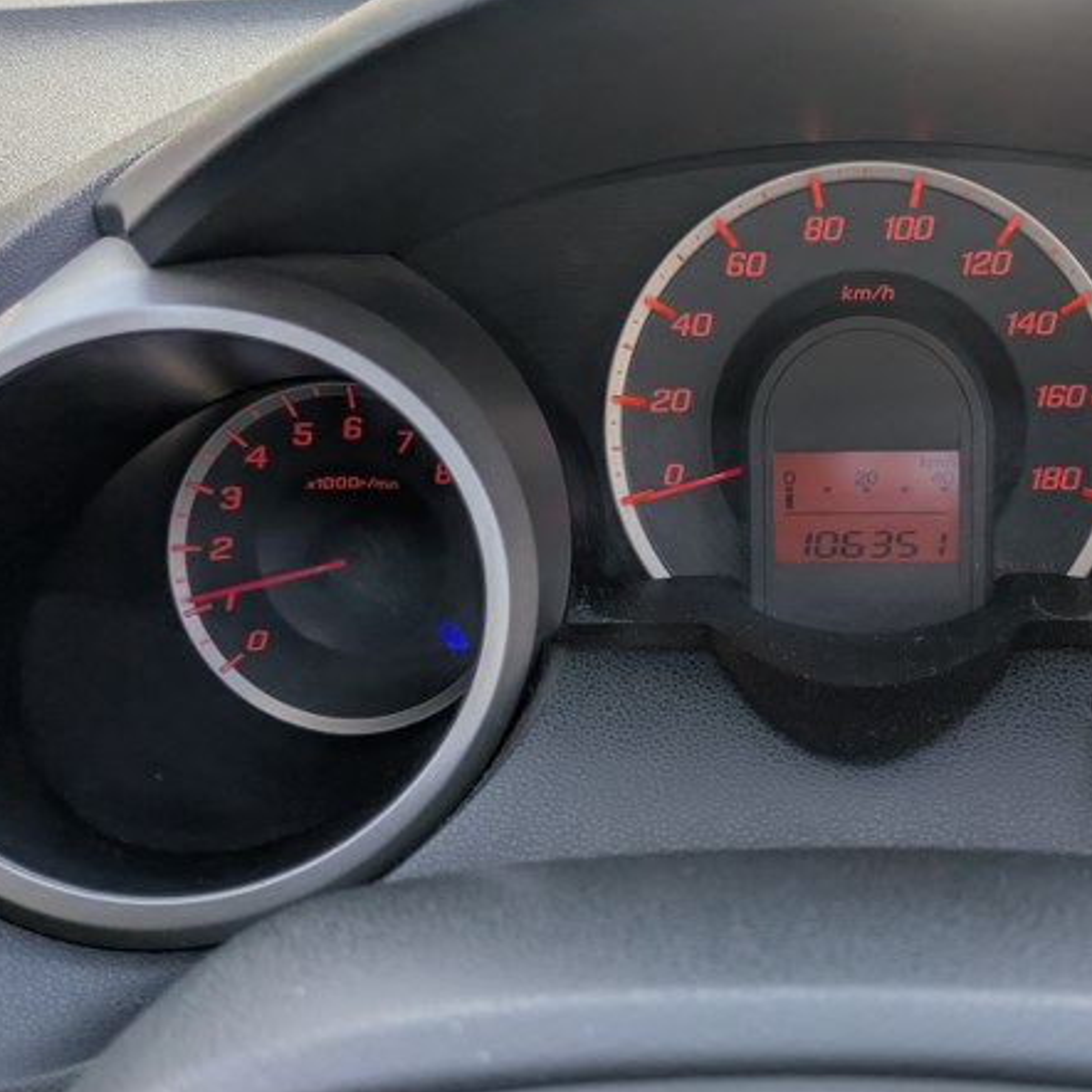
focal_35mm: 40
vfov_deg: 41.9
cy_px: 553
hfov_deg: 40.7
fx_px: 1428
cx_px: 814
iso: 40
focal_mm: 5.43
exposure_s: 1/582
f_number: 1.89
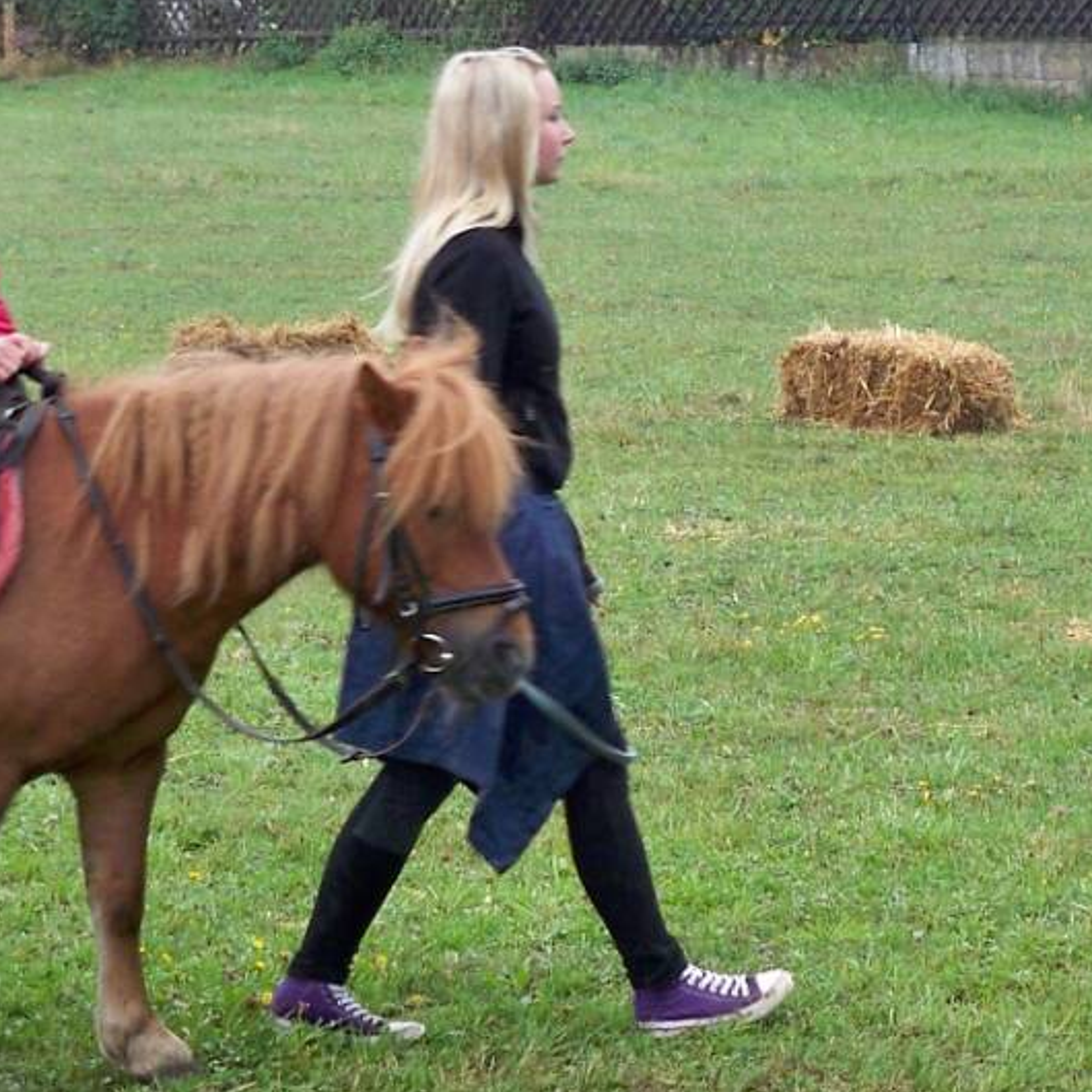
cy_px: 509
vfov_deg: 15.6
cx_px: 1047
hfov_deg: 15.3
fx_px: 3997
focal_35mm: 112
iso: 80
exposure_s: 1/100
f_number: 3.1
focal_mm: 6.3
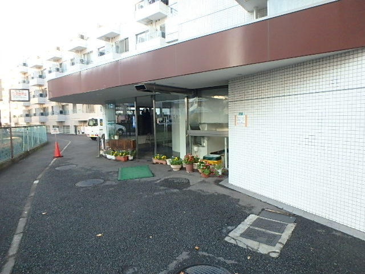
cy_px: 137
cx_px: 182
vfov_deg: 63.4
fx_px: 221
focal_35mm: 21
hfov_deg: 79.0
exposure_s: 1/250
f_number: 3.5
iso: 640
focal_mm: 3.7
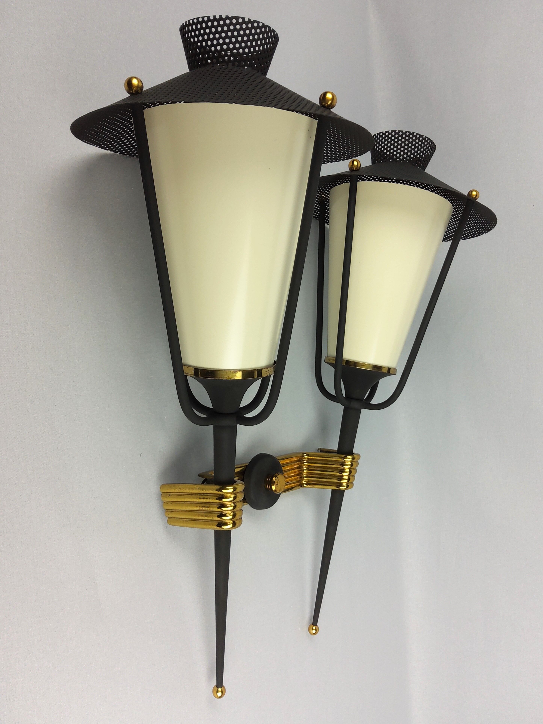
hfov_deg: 53.1
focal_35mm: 26
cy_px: 362
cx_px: 272
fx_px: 544
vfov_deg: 67.3
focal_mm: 3.08
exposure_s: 1/100
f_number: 2
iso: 80
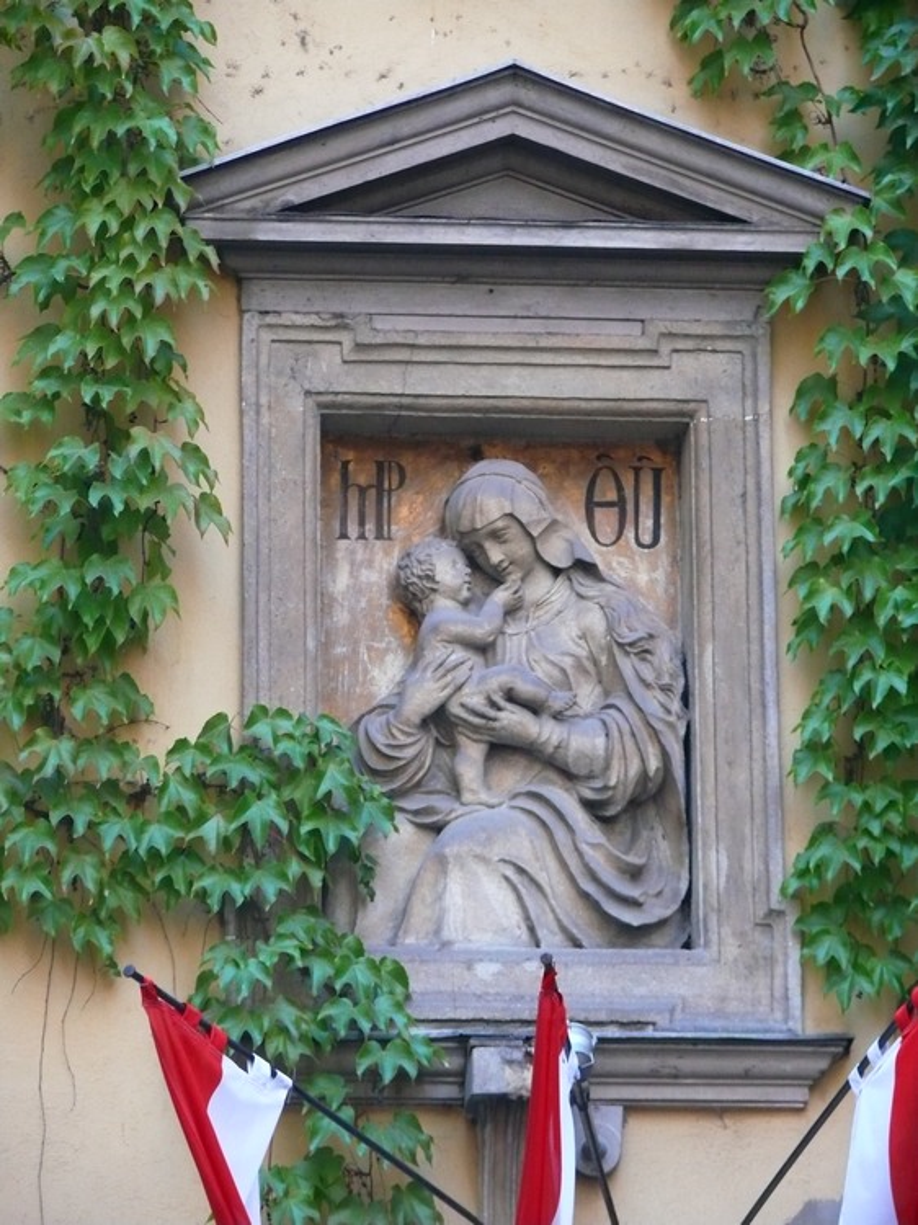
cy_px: 612
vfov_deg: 9.1
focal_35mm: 217
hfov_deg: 6.8
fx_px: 7677
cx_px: 459
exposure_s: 1/30
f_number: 3.6
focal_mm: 45.8
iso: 400
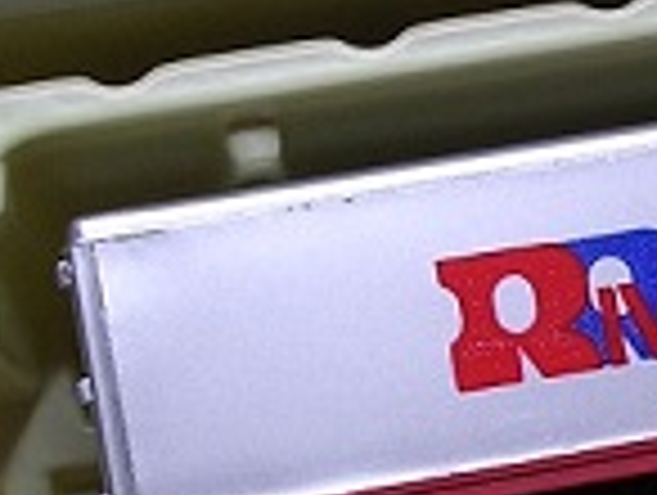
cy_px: 452
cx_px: 680
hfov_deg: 13.0
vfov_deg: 9.9
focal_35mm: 149
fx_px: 2833
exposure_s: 1/40.9
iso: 100
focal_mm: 5.8
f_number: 2.8
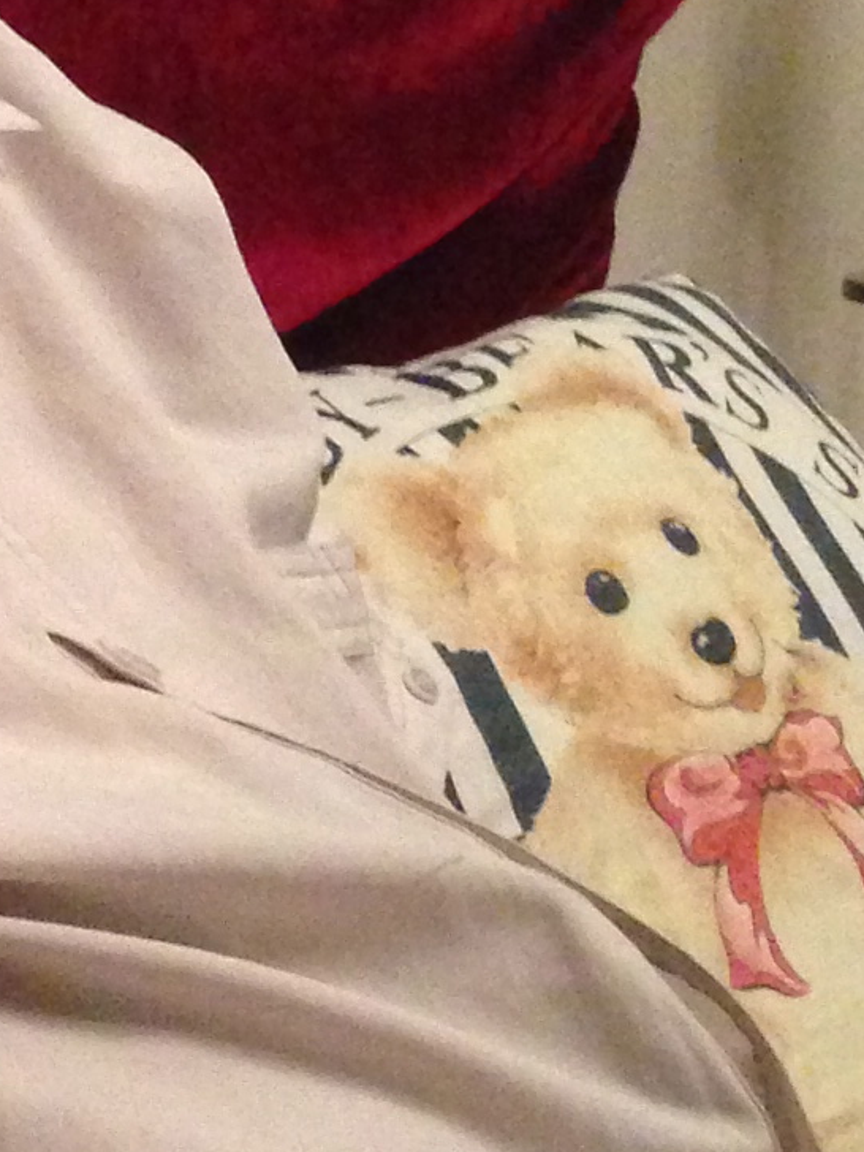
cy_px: 839
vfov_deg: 13.3
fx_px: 4925
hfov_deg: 9.2
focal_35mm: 148
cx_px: -1022
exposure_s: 1/15
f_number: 2.4
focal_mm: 4.13
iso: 500
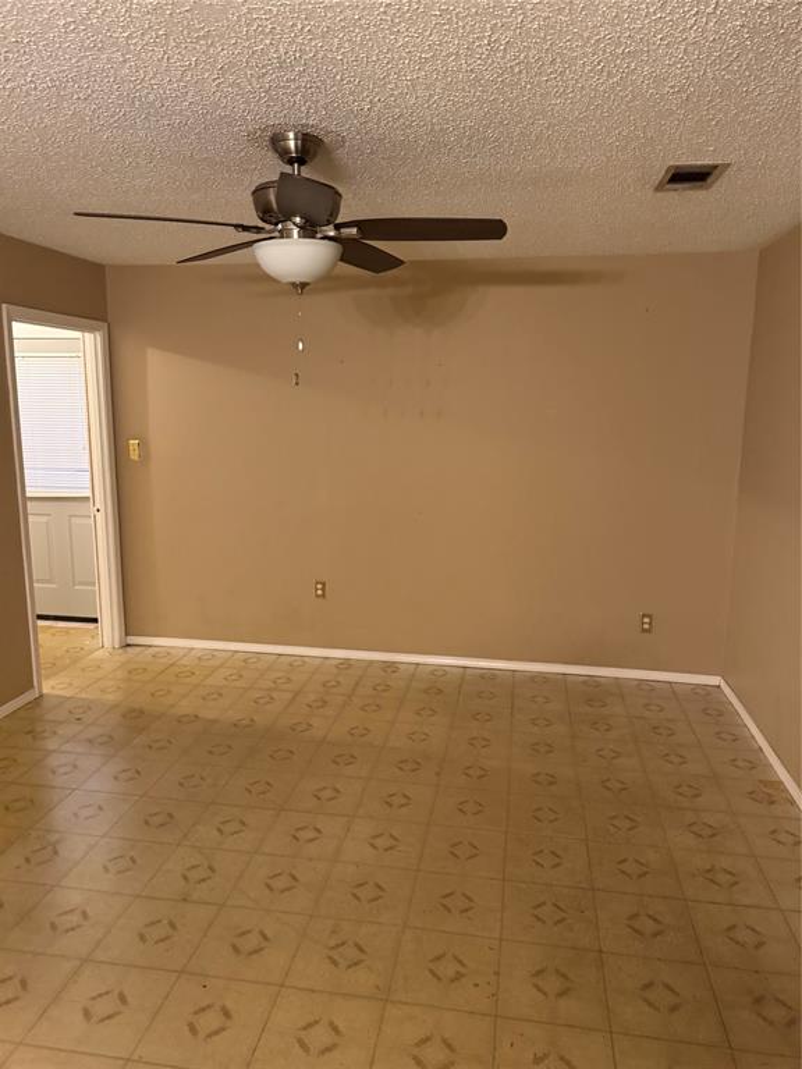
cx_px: 401
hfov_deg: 56.8
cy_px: 534
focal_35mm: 24
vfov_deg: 71.6
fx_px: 741
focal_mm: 6.76
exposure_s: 1/60
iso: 800
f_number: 1.78
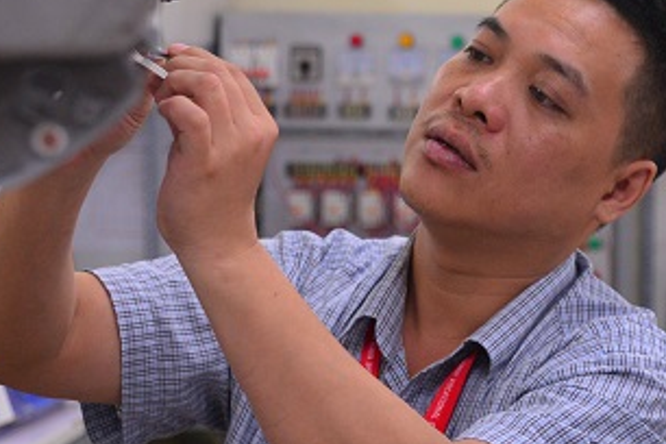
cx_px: 710
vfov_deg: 9.3
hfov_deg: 13.7
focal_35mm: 147
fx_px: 2719
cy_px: 65
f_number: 4
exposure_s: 1/125
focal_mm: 45
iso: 1250
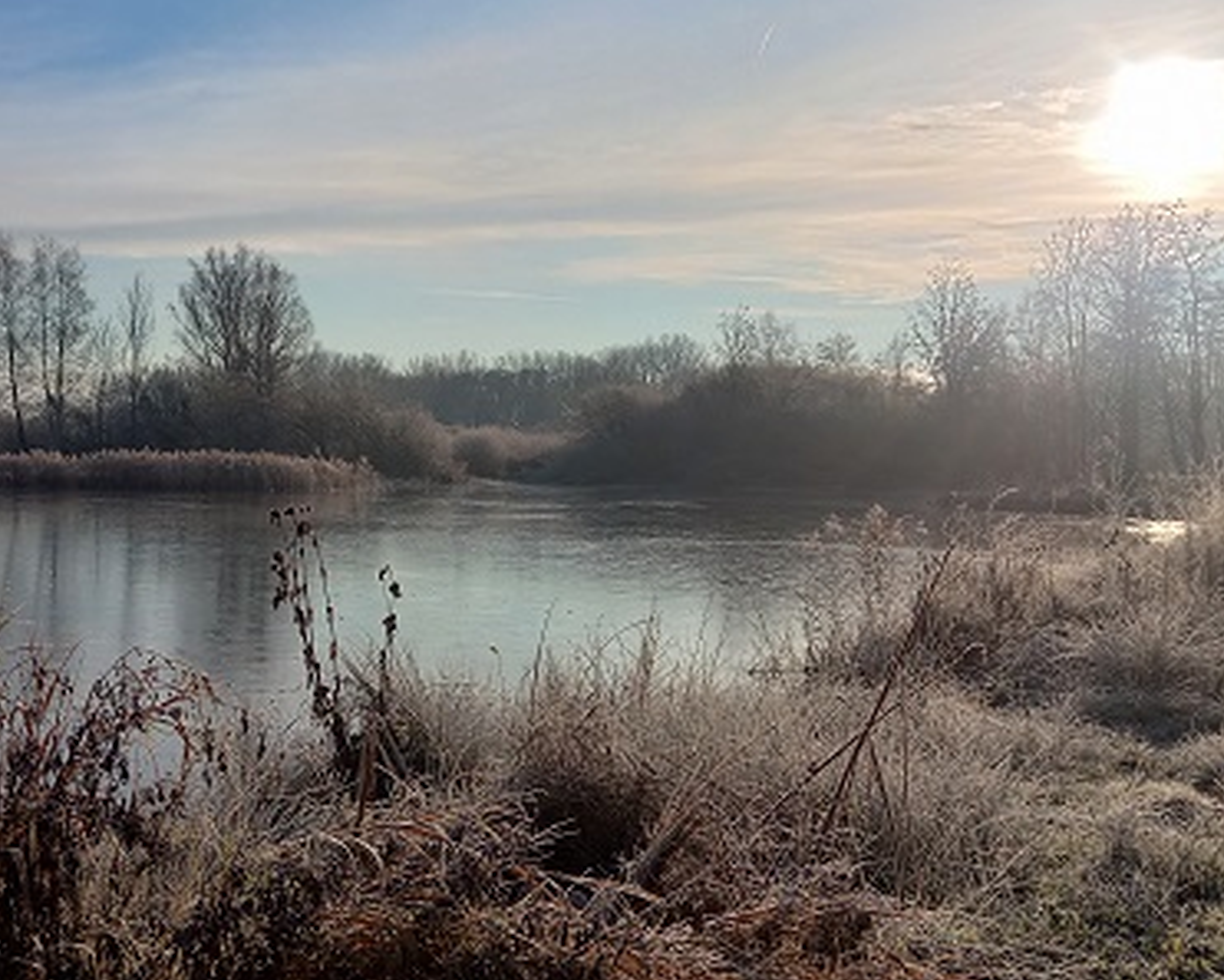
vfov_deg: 32.7
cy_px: 414
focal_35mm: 46
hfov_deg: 39.4
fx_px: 1667
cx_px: 337
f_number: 2
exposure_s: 1/1852
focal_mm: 4.6
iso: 25
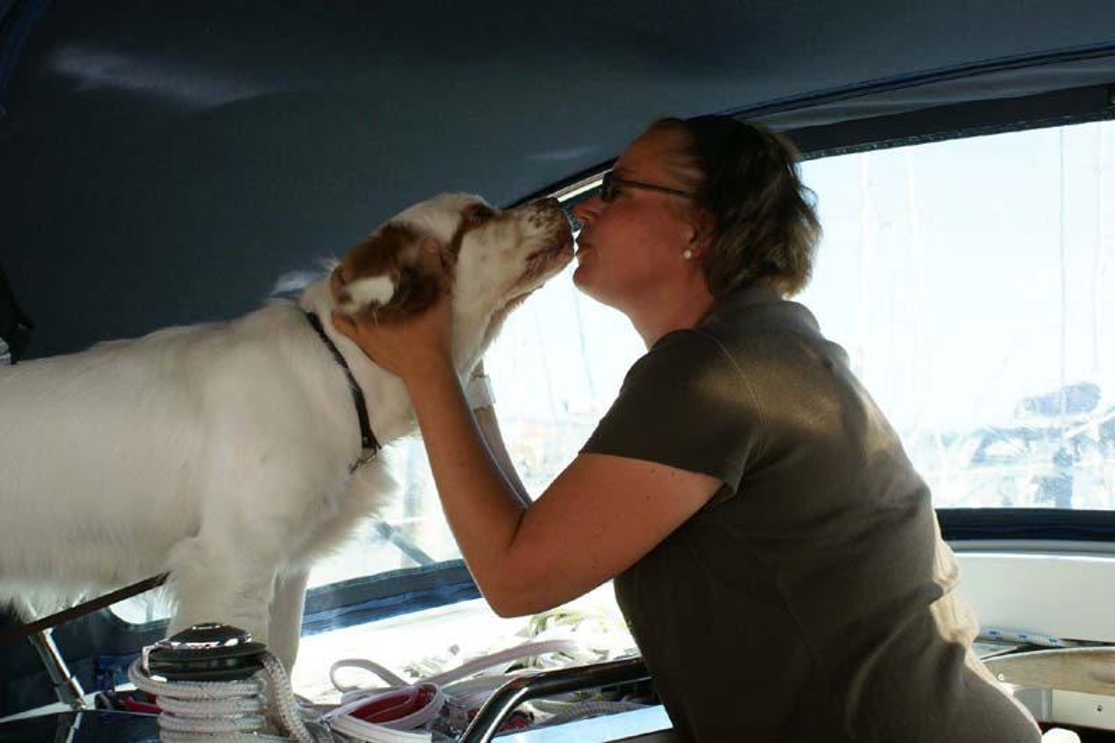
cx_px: 558
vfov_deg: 25.7
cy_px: 372
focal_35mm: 52
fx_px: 1626
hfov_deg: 37.9
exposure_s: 1/125
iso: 100
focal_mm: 35
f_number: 8
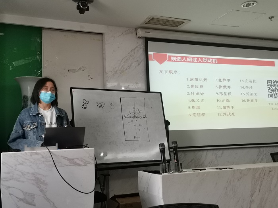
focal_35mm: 40
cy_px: 104
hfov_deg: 46.8
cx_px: 139
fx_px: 321
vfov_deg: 36.0
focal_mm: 4.75
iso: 250
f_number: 1.8
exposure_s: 1/100
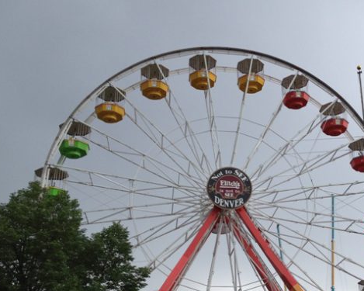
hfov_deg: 33.1
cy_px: 211
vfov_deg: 26.8
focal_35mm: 56
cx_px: 262
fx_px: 603
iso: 64
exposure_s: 1/472
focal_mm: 4.28
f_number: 2.4
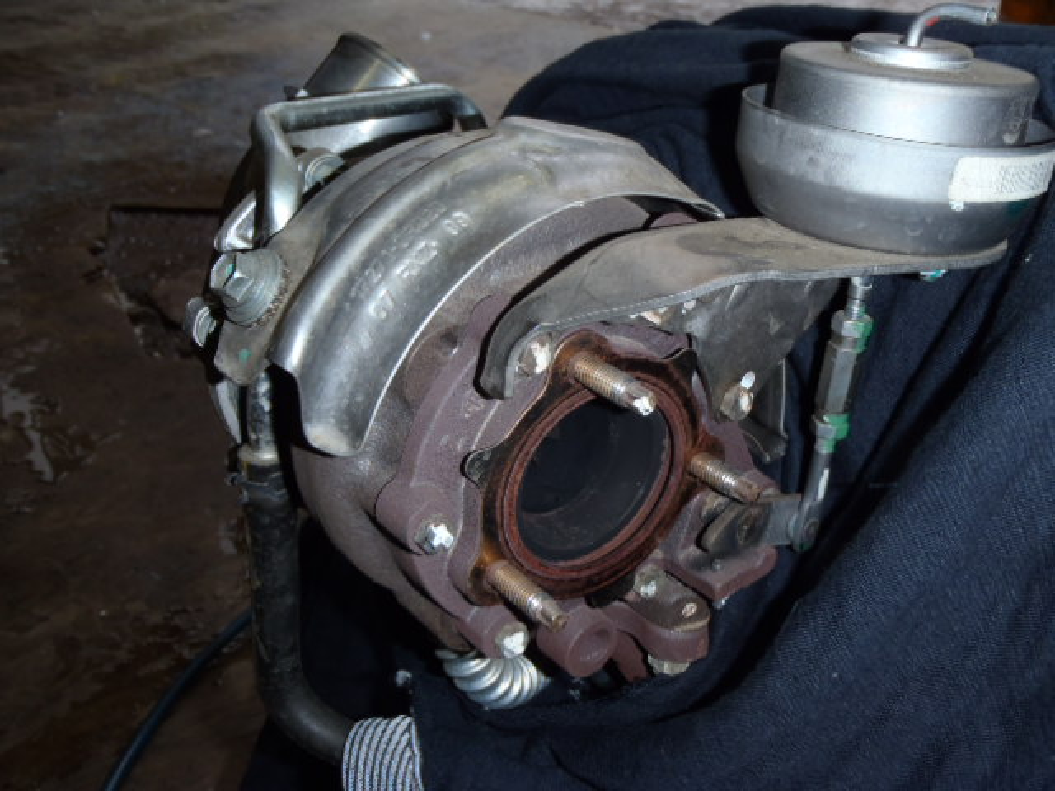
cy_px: 396
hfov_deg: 49.0
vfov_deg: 37.7
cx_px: 528
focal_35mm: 38
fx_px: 1158
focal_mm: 6.83
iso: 100
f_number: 4.6
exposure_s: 1/40
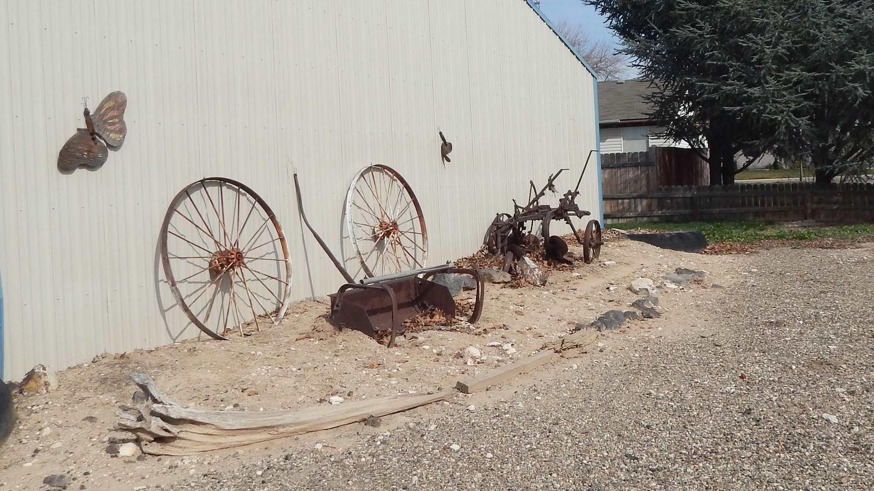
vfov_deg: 30.2
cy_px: 164
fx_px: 904
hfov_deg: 50.4
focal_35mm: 39
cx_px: 601
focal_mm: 4
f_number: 6
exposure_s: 1/640
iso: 125
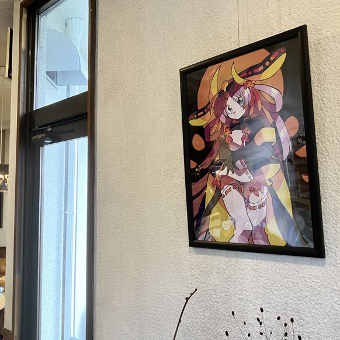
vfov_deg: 48.5
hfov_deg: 48.3
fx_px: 378
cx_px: 147
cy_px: 171
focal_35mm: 34
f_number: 1.8
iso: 200
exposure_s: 1/60
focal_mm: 3.99
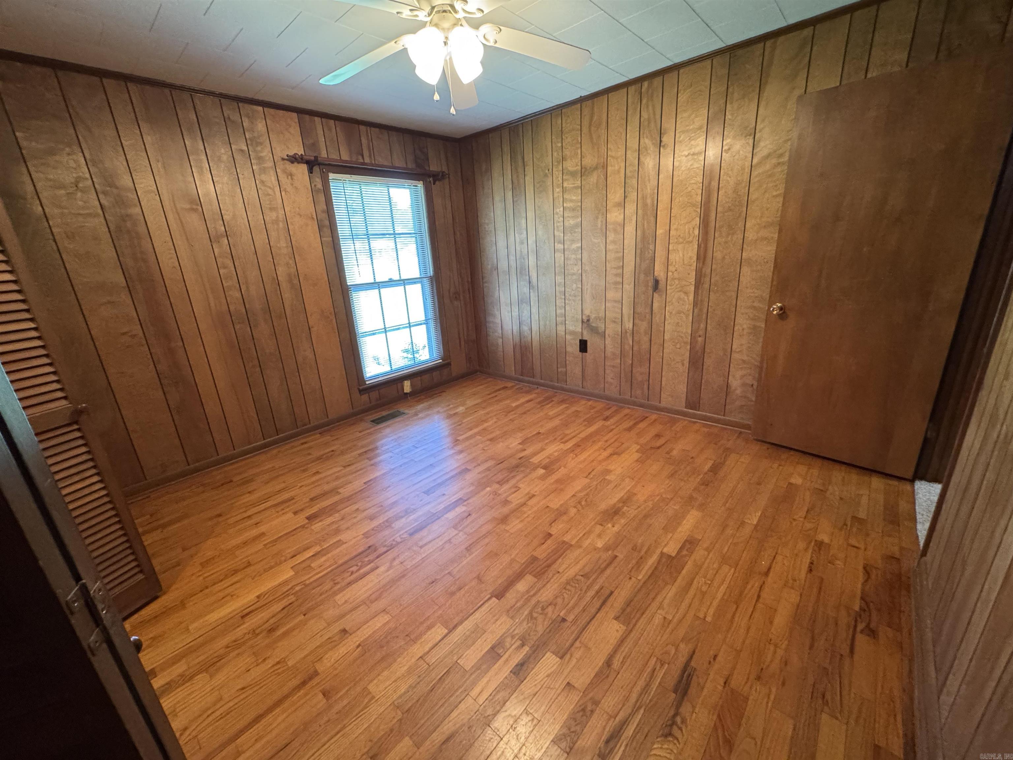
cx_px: 506
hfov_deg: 102.1
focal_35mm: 14
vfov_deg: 85.7
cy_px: 380
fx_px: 410
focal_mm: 2.22
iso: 640
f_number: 2.2
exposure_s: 1/60
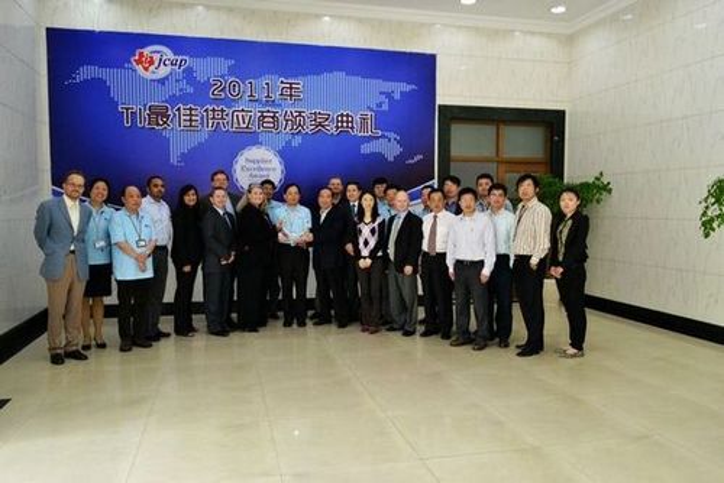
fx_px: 543
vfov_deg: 48.0
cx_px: 362
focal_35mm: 27
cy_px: 242
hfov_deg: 67.4
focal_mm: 18
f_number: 5.6
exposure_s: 1/60
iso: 1600
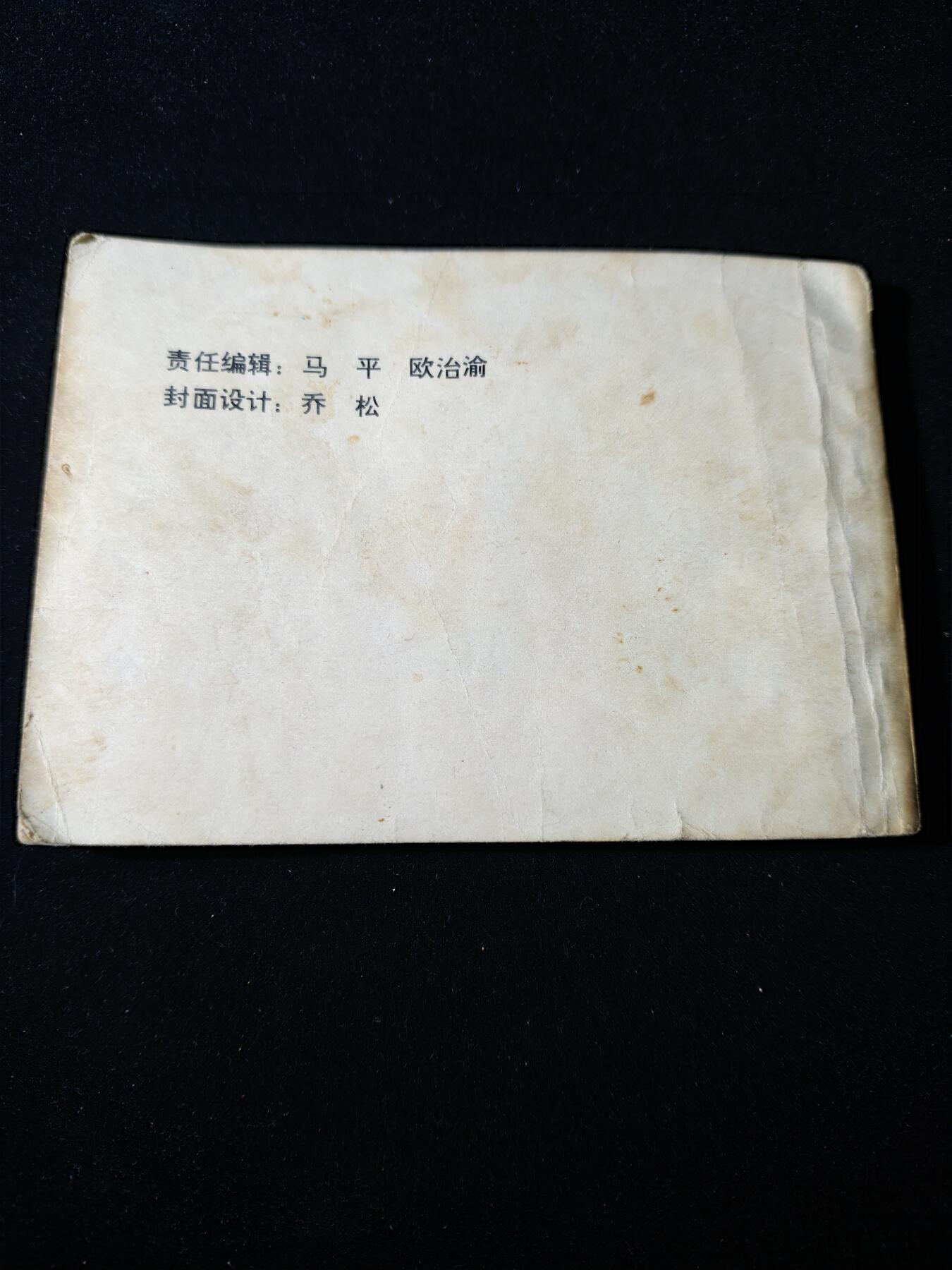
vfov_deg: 69.4
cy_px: 635
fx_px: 917
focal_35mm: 25
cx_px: 476
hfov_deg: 54.9
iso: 100
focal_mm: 5.85
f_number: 1.63
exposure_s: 1/107
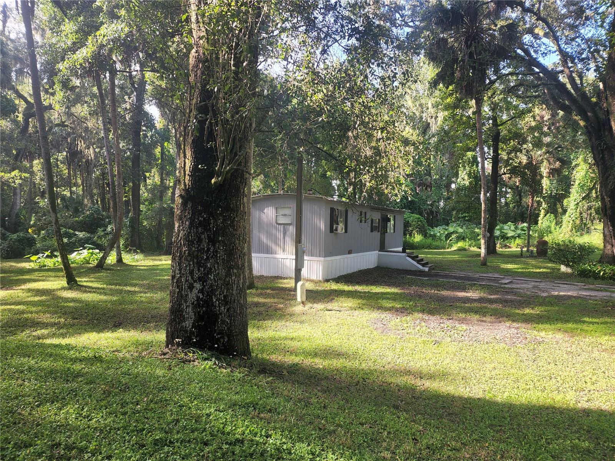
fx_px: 409
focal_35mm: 23
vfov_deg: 58.9
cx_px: 308
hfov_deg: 73.9
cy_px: 230
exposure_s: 1/180
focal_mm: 6.4
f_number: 1.8
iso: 40
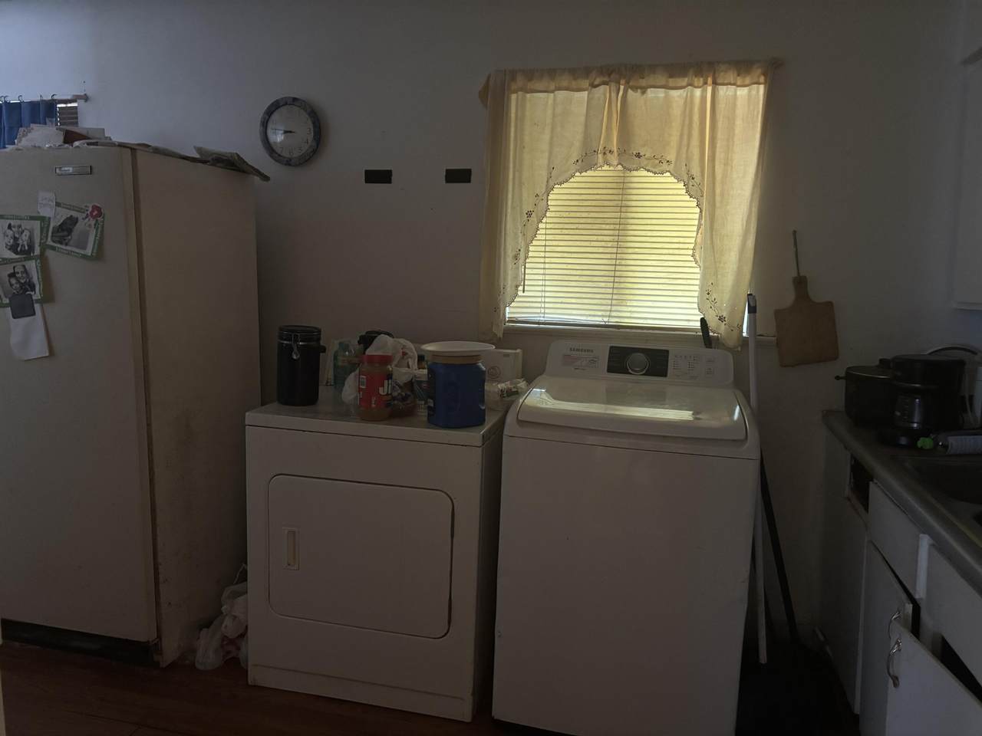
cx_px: 491
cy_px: 368
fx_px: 738
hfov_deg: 67.3
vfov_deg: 53.1
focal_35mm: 26
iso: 800
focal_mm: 5.96
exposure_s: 1/30
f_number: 1.6
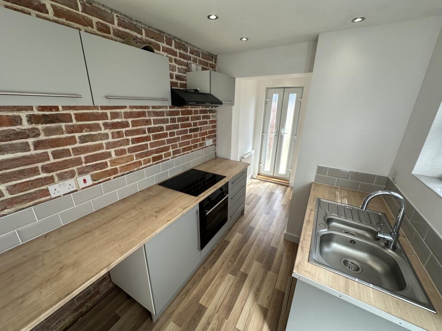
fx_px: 179
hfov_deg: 102.1
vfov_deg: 85.7
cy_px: 166
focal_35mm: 14
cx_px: 221
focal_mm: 2.22
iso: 40
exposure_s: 1/166
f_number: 2.2
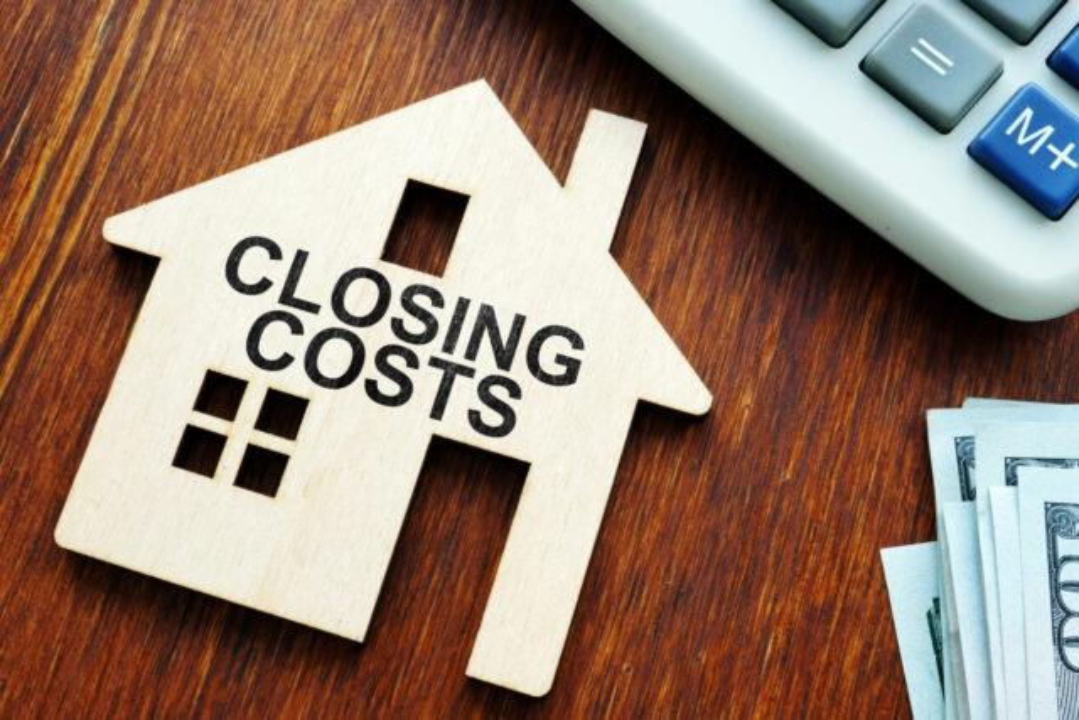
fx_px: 1349
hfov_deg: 43.6
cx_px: 540
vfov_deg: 29.9
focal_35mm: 45
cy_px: 360
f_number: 20
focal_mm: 30
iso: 200
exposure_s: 1/3
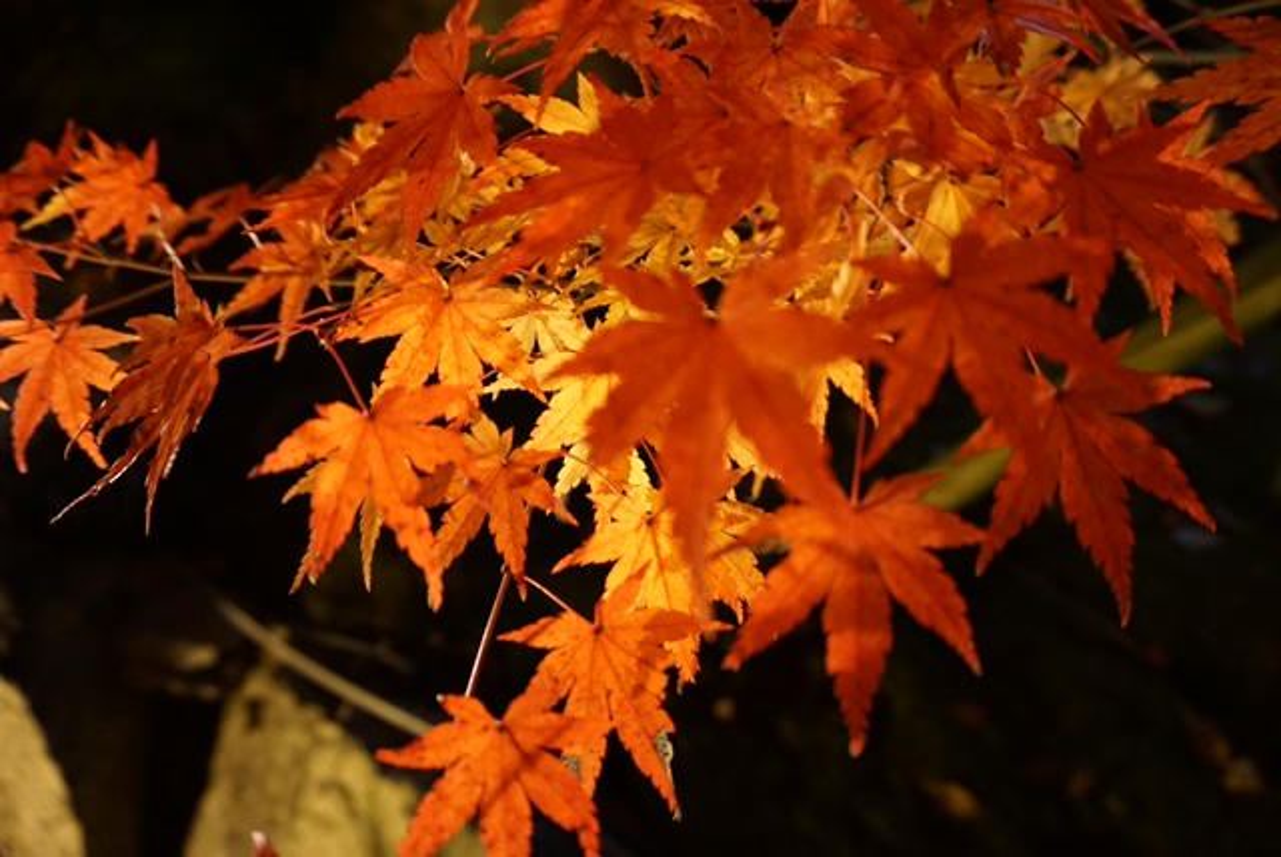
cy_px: 428
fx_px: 855
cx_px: 640
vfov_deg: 53.2
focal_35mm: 24
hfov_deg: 73.7
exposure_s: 1/15
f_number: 3.5
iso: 3200
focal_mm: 16
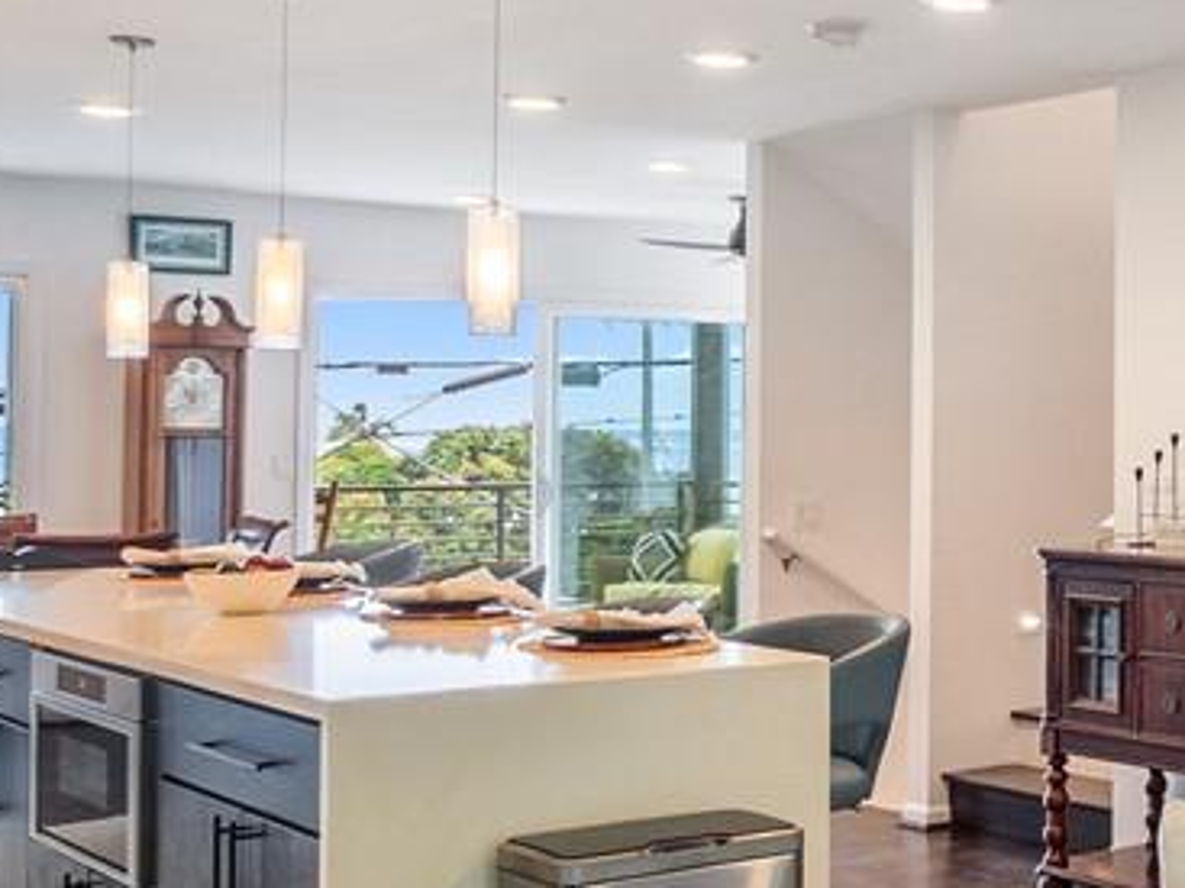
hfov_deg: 27.3
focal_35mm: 61
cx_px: 1474
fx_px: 2088
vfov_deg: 24.0
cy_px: 429
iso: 1250
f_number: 4
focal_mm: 7
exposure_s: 1/640
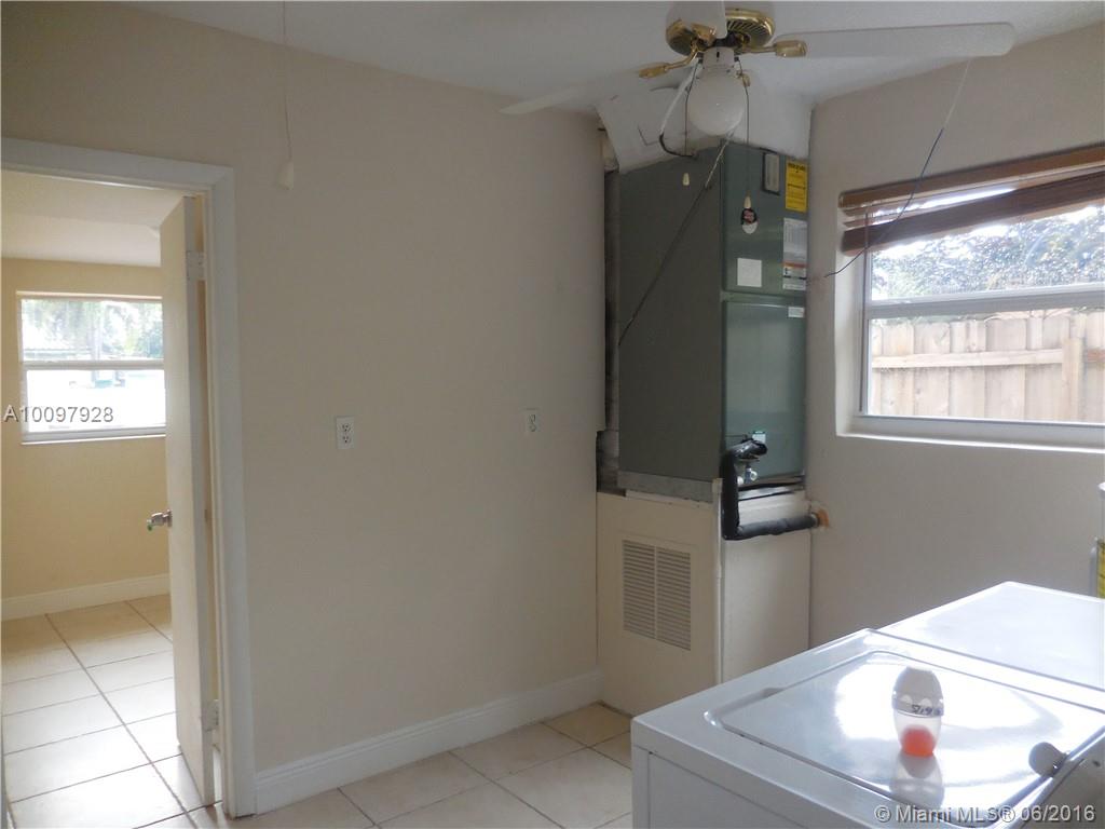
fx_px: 798
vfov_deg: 54.9
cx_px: 552
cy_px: 414
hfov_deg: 69.4
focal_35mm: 25
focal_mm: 4.5
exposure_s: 1/30
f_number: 3.3
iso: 280
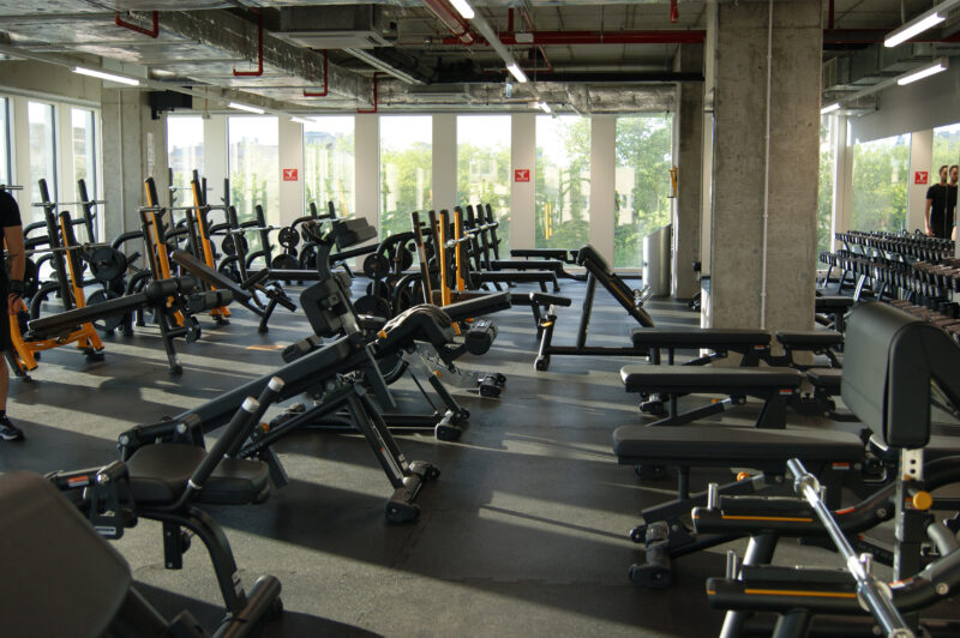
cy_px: 319
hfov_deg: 46.4
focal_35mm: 42
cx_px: 480
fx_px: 1119
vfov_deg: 31.8
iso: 100
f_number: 4.5
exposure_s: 1/50
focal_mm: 28
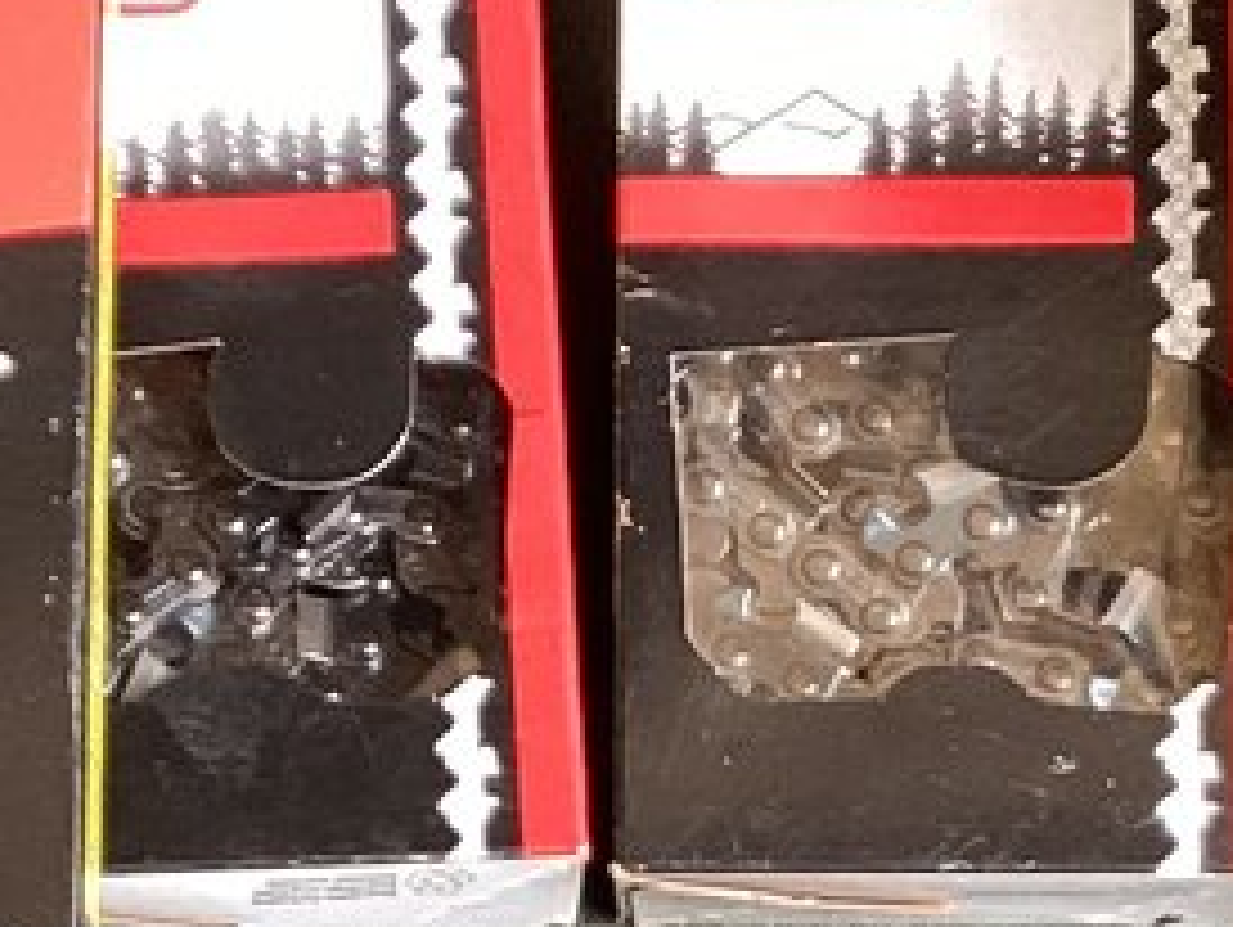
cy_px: 947
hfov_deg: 11.5
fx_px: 6096
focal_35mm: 171
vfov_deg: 8.6
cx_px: 668
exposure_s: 1/60
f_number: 2.4
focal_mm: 3.3
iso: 100
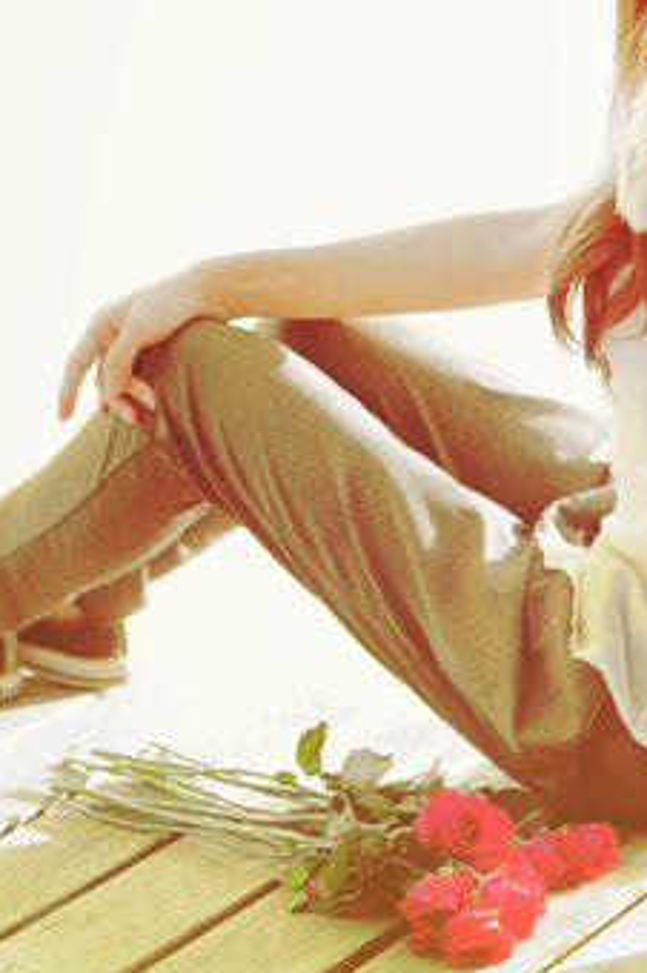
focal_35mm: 141
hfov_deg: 9.7
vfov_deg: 14.5
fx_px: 3809
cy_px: 295
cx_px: 465
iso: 500
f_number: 2.8
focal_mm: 50
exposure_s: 1/640
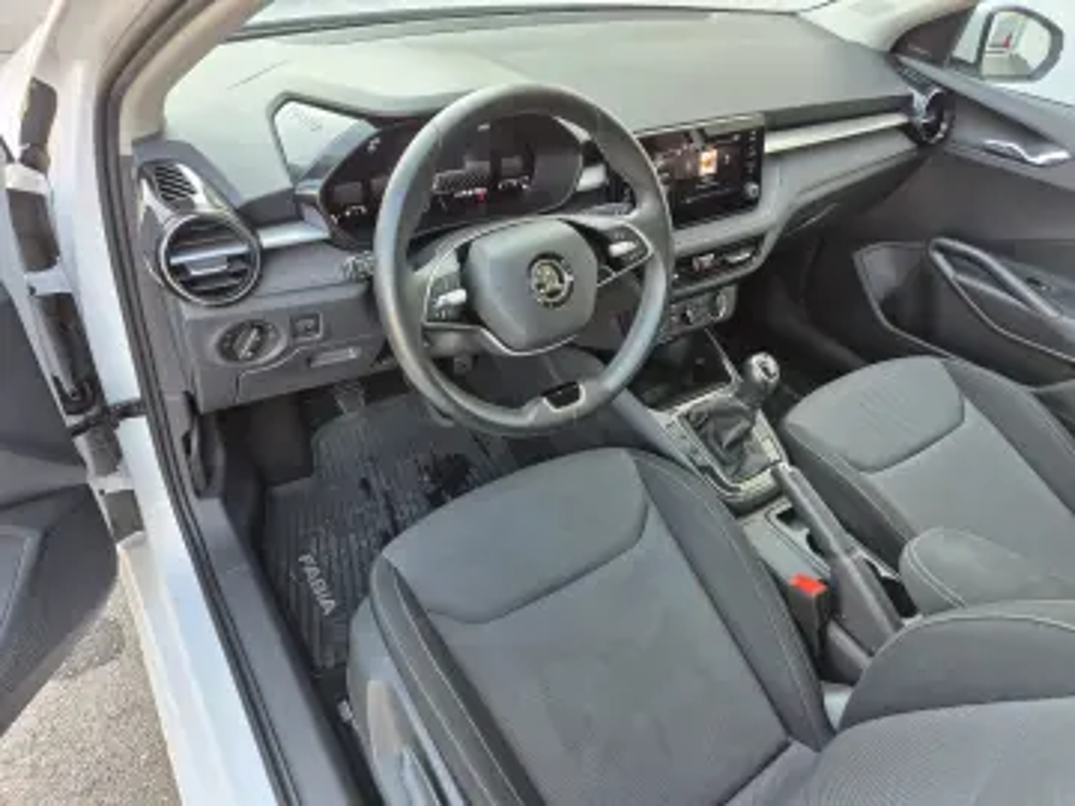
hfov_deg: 73.9
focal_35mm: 23
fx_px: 714
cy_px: 403
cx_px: 538
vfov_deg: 58.9
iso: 160
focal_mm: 5.4
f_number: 1.8
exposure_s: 1/180
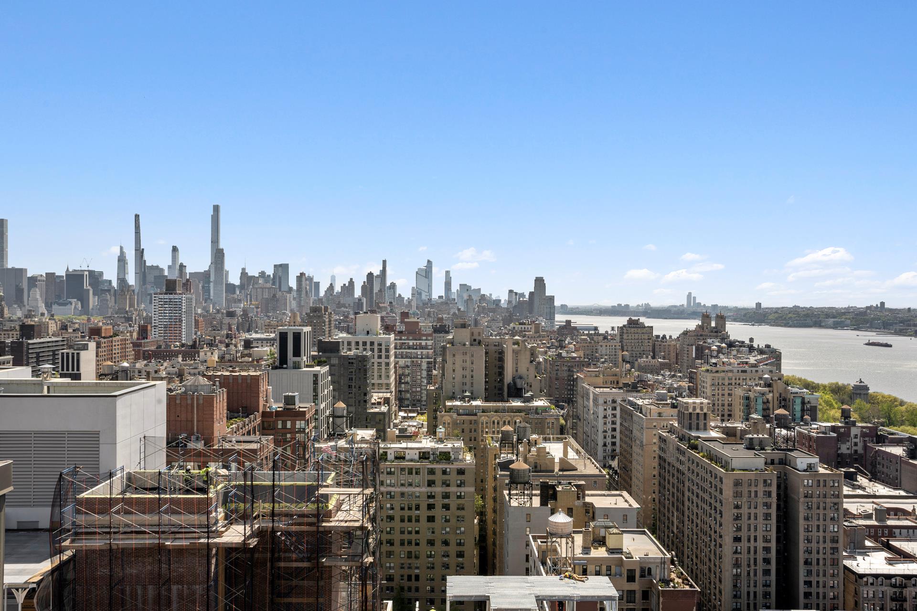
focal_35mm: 30
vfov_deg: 43.6
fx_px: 764
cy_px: 306
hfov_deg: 61.9
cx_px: 458
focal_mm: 30
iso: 100
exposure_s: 1/100
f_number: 13
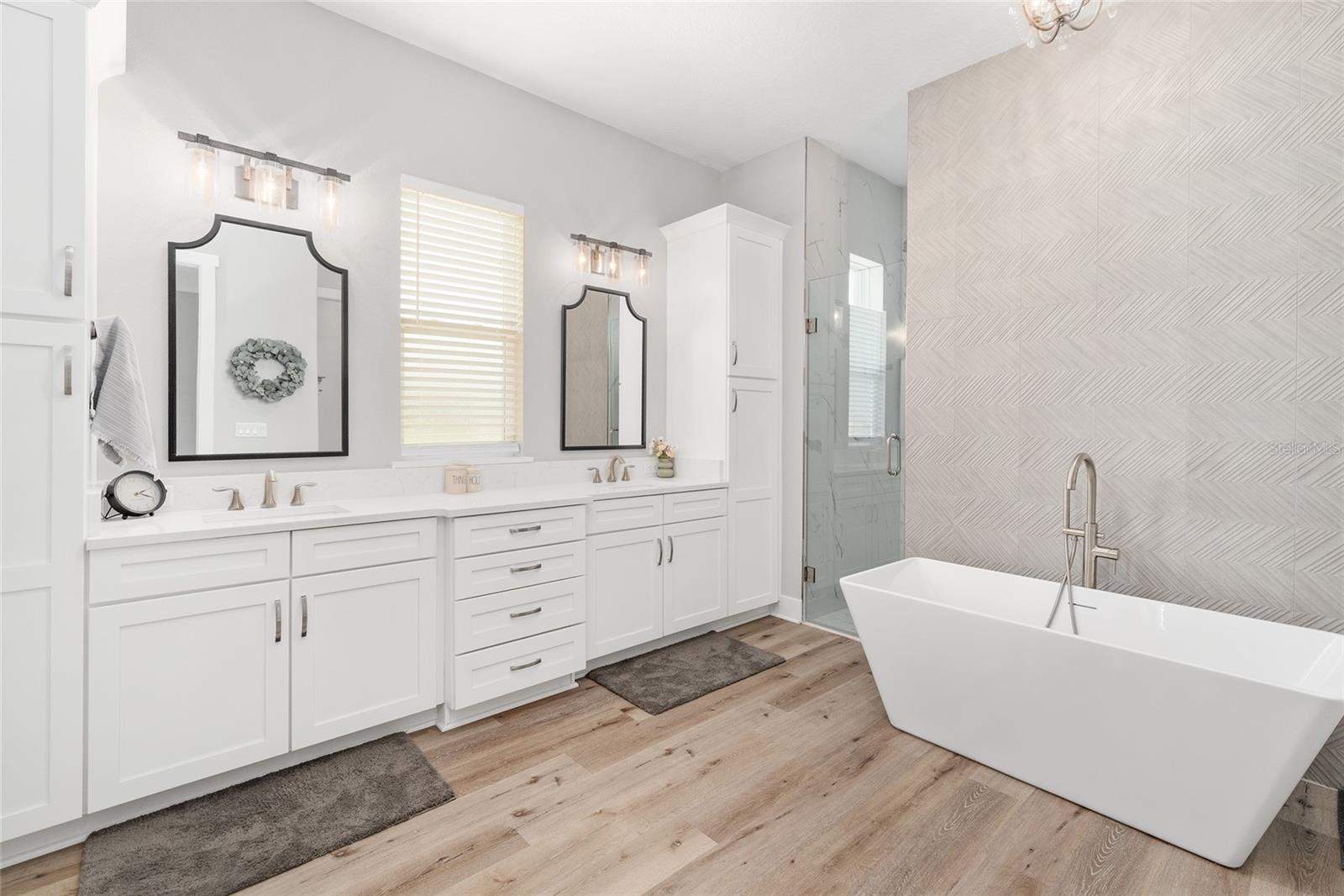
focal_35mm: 16
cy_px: 448
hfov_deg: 98.2
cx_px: 672
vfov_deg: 75.1
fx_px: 582
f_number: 7.1
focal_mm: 15.6
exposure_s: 1/6
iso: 400
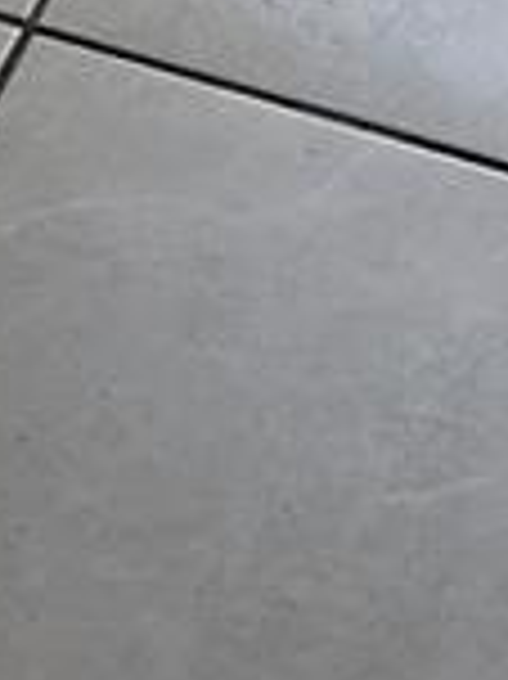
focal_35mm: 191
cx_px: -198
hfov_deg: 7.7
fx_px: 3743
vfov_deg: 7.9
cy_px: -1792
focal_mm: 6.86
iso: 160
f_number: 1.78
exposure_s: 1/120
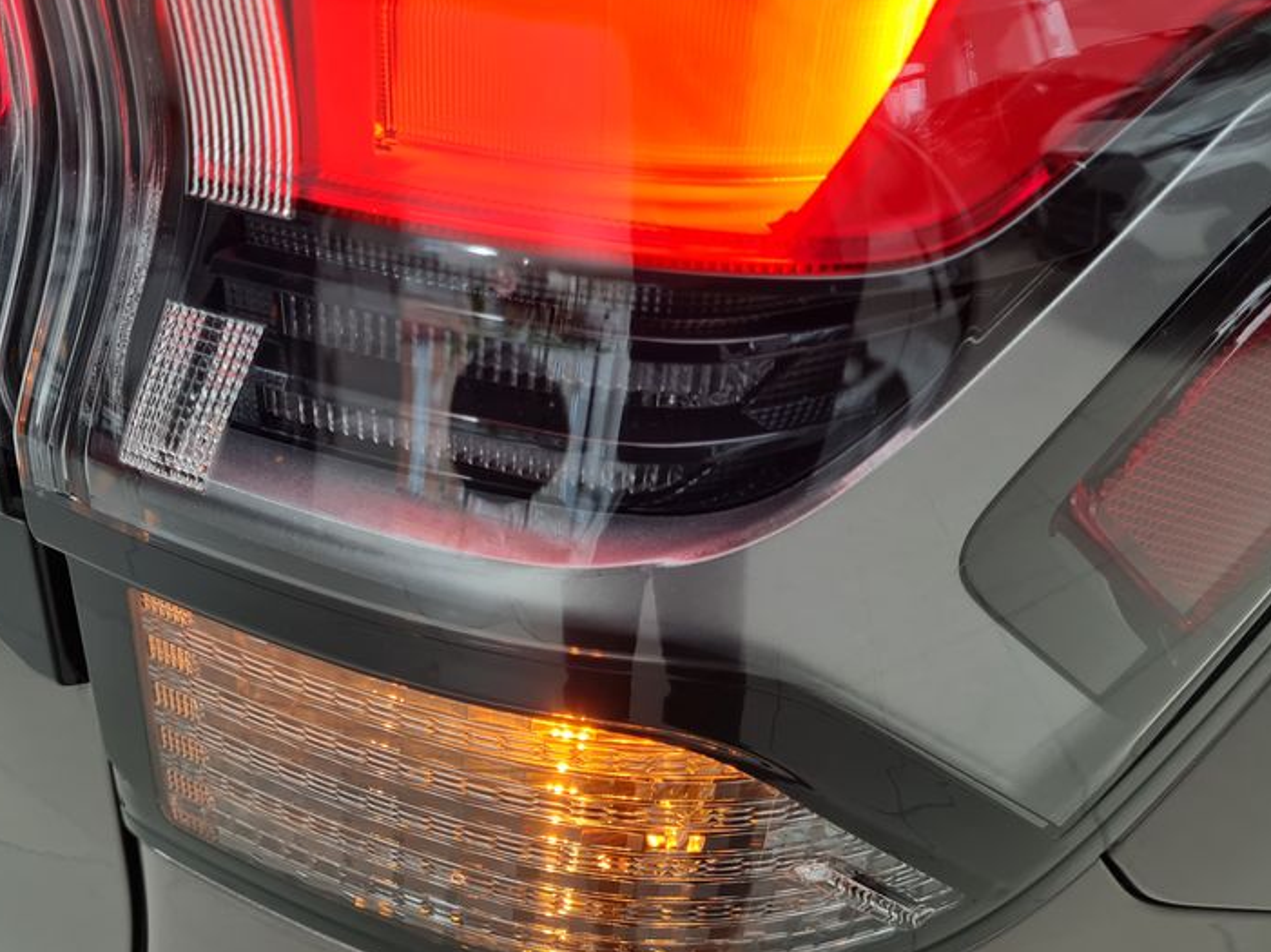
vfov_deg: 37.4
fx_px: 1395
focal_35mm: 38
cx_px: 526
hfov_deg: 48.8
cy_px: 348
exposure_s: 1/100
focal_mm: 5.4
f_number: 1.8
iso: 50
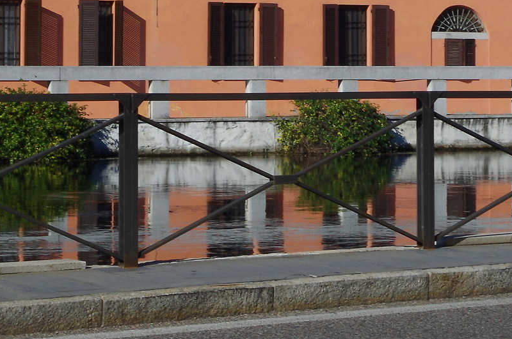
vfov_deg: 9.2
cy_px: -34
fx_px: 2086
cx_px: 299
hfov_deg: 14.0
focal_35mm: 147
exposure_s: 1/60
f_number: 16
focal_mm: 32.5
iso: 160
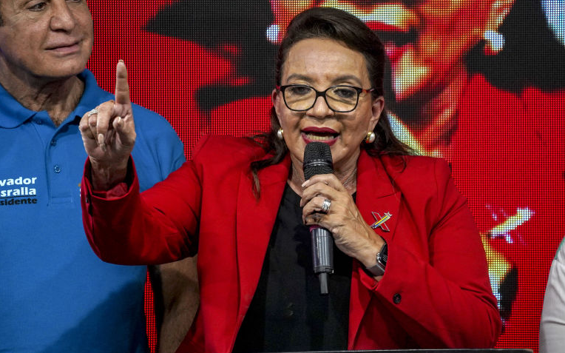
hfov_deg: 6.6
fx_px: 4880
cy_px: 113
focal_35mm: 317
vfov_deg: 4.1
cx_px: 342
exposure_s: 1/250
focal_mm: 232
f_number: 5.6
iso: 2000
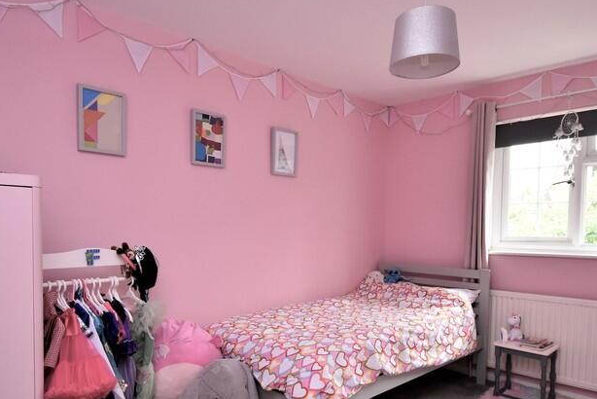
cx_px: 302
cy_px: 251
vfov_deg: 50.8
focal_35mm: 25
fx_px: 415
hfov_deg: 71.5
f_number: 4.5
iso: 800
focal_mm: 10
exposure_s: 1/60
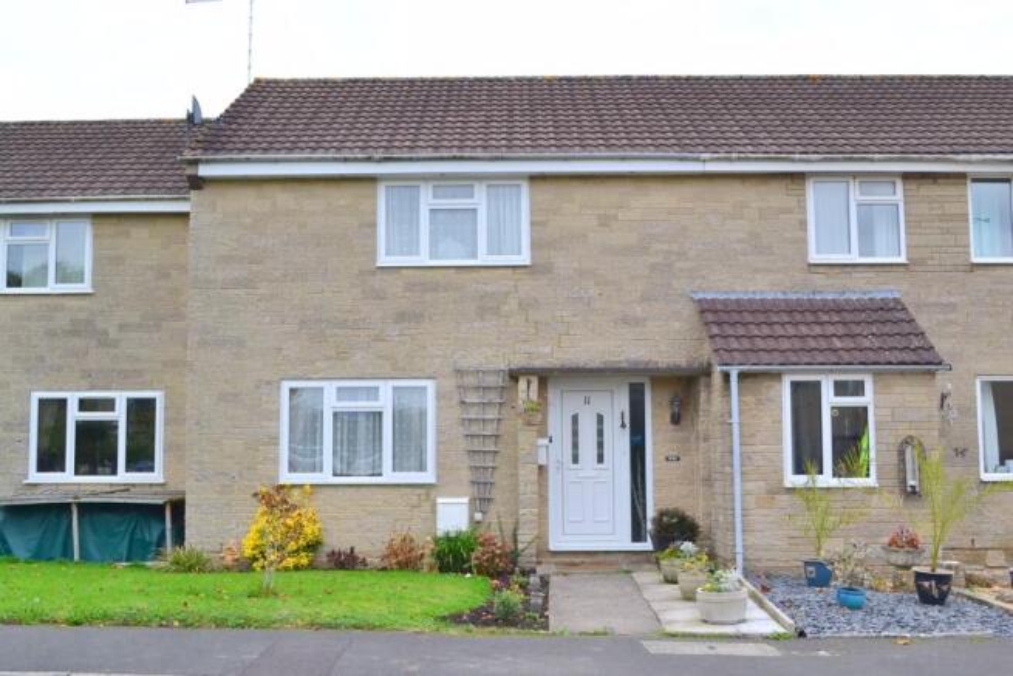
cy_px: 338
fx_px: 1098
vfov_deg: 34.2
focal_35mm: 39
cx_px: 506
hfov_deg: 49.5
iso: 400
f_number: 9
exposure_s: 1/160
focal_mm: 26
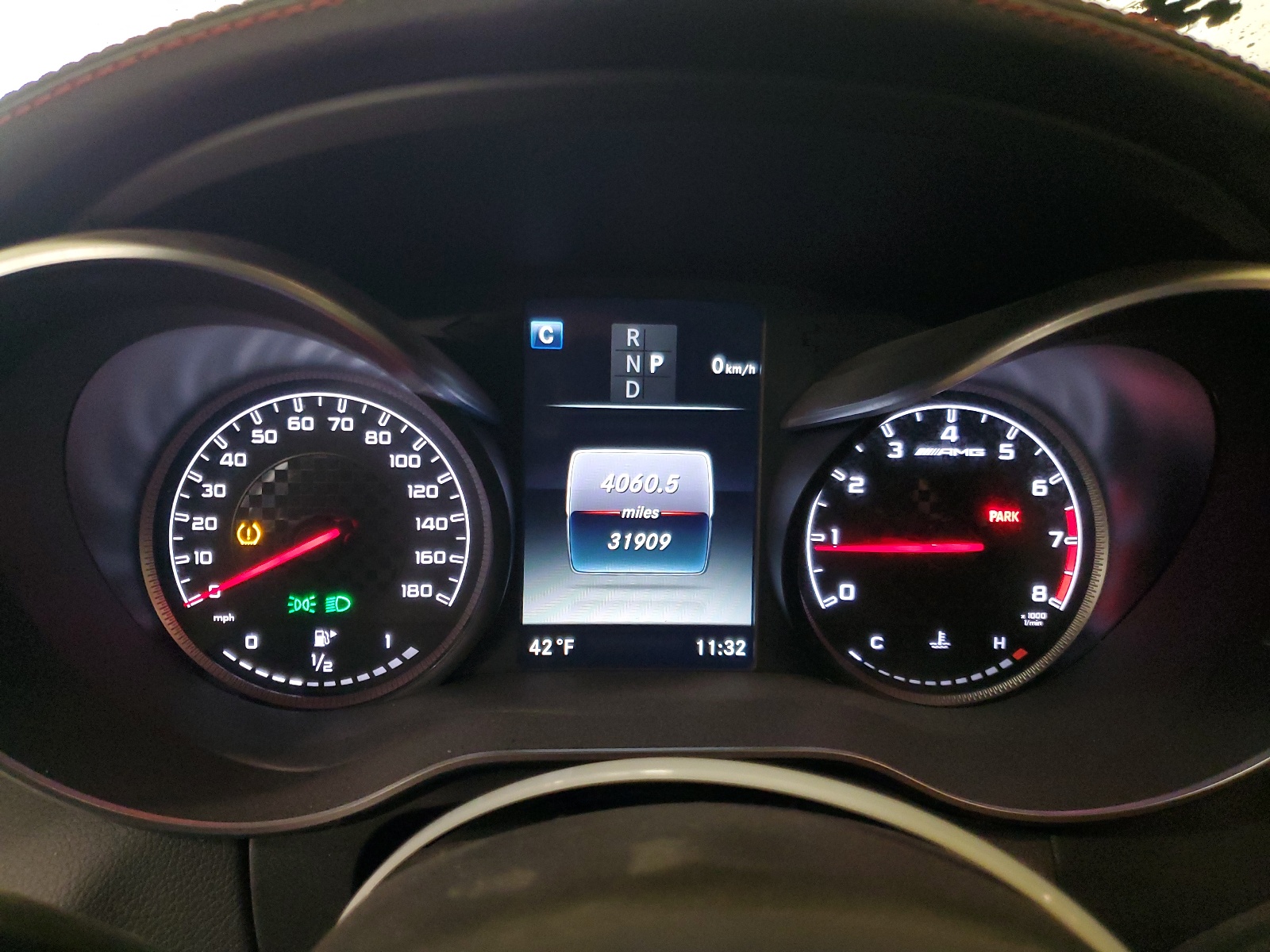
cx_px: 635
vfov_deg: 53.1
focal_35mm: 26
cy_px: 476
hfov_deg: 67.3
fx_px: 954
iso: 288
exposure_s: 1/17
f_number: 1.5
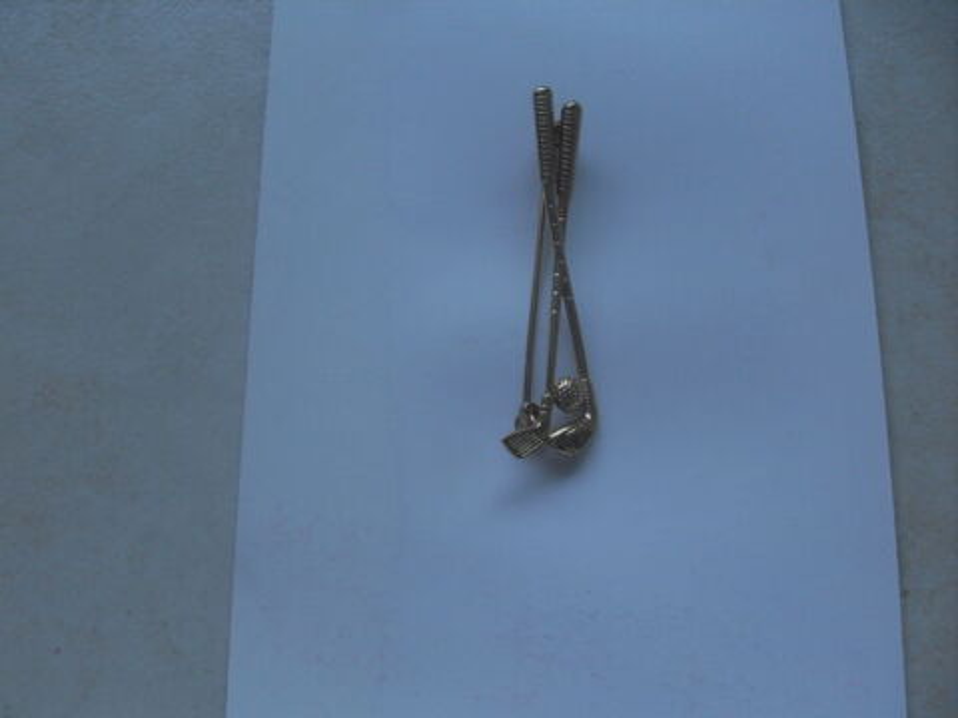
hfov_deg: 50.1
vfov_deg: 38.7
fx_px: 1024
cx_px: 479
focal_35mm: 37
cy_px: 359
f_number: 2.8
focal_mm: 6.3
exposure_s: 1/90
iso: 80
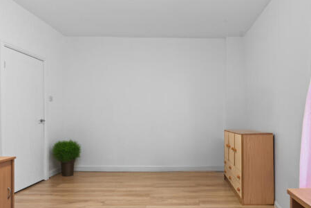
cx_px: 200
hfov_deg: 57.8
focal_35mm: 32
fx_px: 276
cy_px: 128
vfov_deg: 40.9
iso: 160
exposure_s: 1/30
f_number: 9
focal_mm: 22
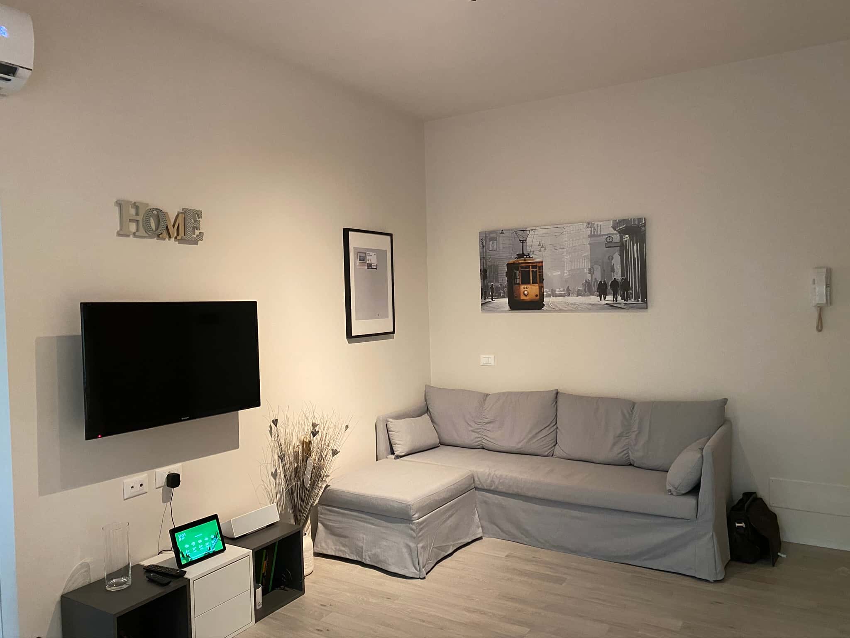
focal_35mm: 26
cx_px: 425
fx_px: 638
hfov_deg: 67.3
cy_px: 319
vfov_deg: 53.1
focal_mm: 4.25
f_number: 1.8
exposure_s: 1/50
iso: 400
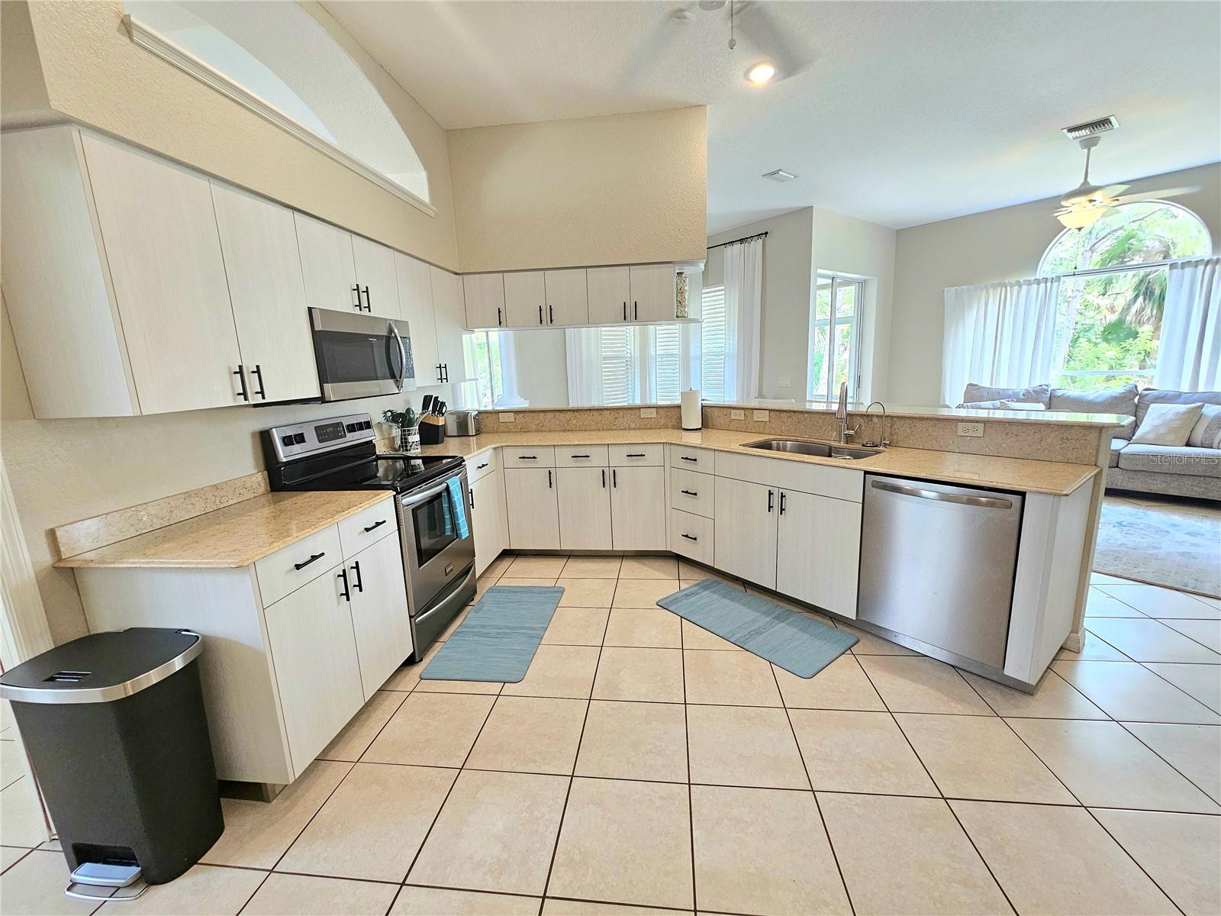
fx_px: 459
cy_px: 458
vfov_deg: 89.9
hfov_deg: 106.2
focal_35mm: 13
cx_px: 610
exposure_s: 1/60.2
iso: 200
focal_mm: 2.2
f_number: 2.2
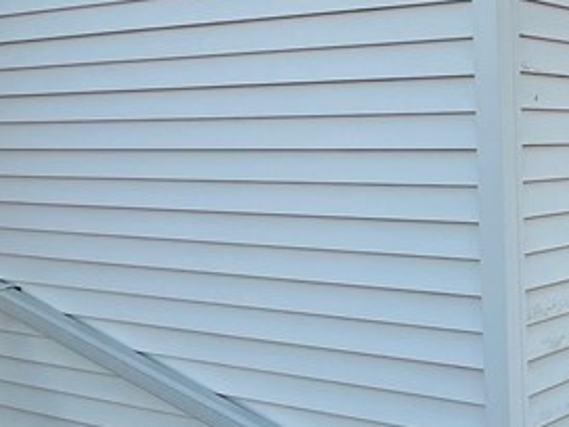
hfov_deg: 28.3
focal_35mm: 49
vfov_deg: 29.6
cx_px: 818
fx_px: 805
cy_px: 176
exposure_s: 1/160
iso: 32
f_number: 1.8
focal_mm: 1.57
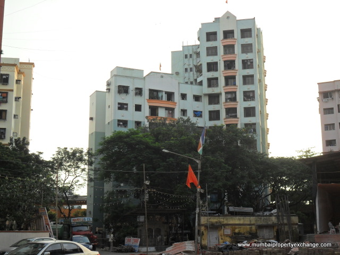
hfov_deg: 36.8
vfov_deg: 28.0
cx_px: 170
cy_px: 128
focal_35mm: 52
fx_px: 511
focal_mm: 9.3
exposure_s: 1/90
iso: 100
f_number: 5
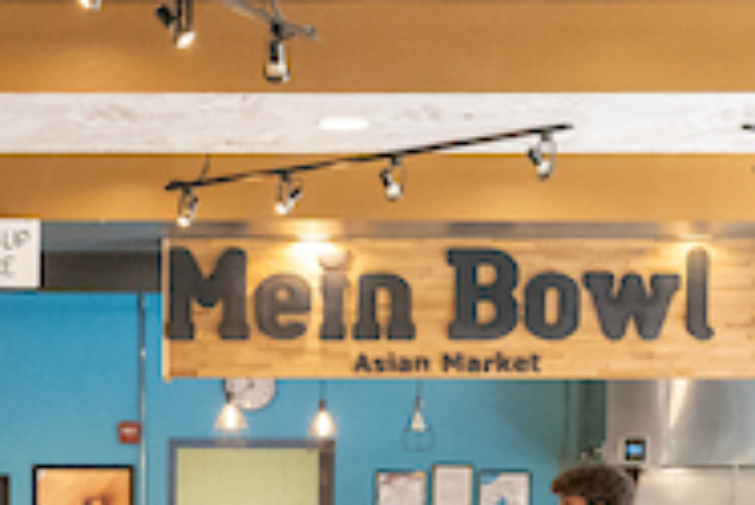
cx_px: 77
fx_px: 3232
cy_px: 687
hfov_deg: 13.2
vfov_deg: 8.8
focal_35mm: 154
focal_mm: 24
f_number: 4
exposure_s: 1/200
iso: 3200
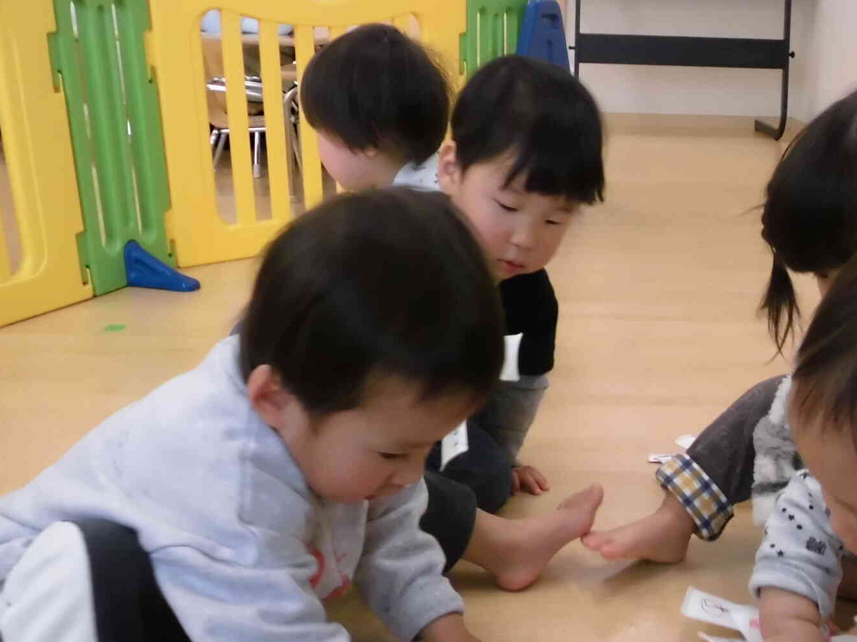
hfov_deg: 46.1
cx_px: 574
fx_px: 990
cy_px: 465
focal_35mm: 40
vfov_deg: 35.3
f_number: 3.2
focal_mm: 4.6
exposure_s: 1/60
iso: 200
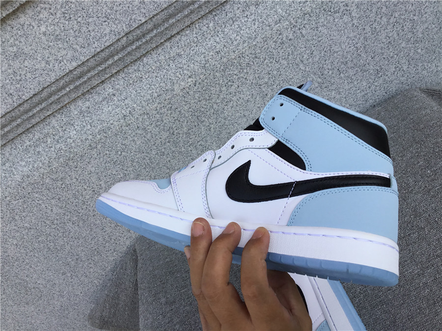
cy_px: 166
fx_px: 396
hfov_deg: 58.4
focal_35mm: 31
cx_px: 221
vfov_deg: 45.4
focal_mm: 3.3
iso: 25
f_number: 2.4
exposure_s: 1/506
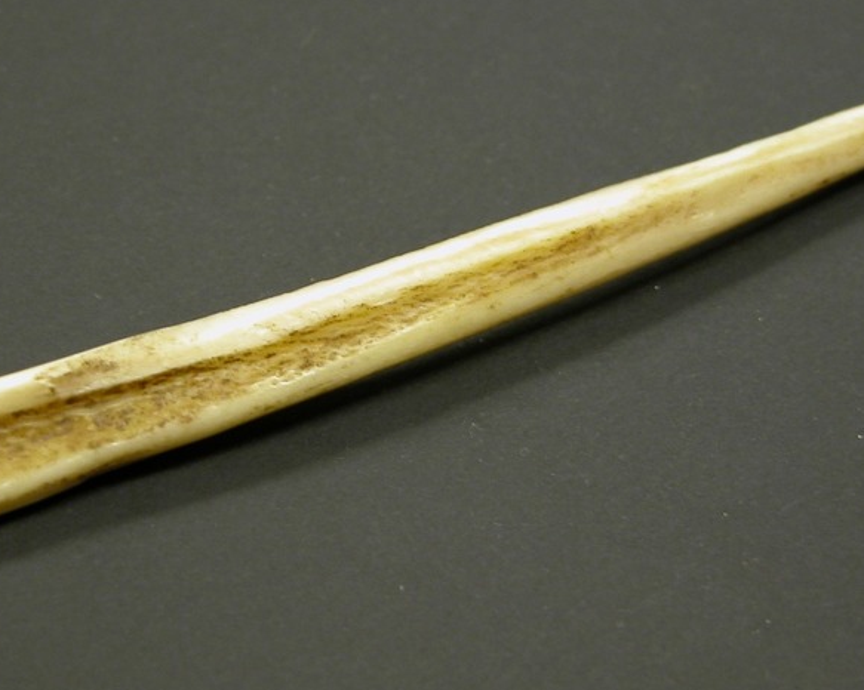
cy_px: 355
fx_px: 3170
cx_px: 339
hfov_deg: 15.5
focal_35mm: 124
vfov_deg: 12.4
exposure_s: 1/8.1
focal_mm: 18.8
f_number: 3.3
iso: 100
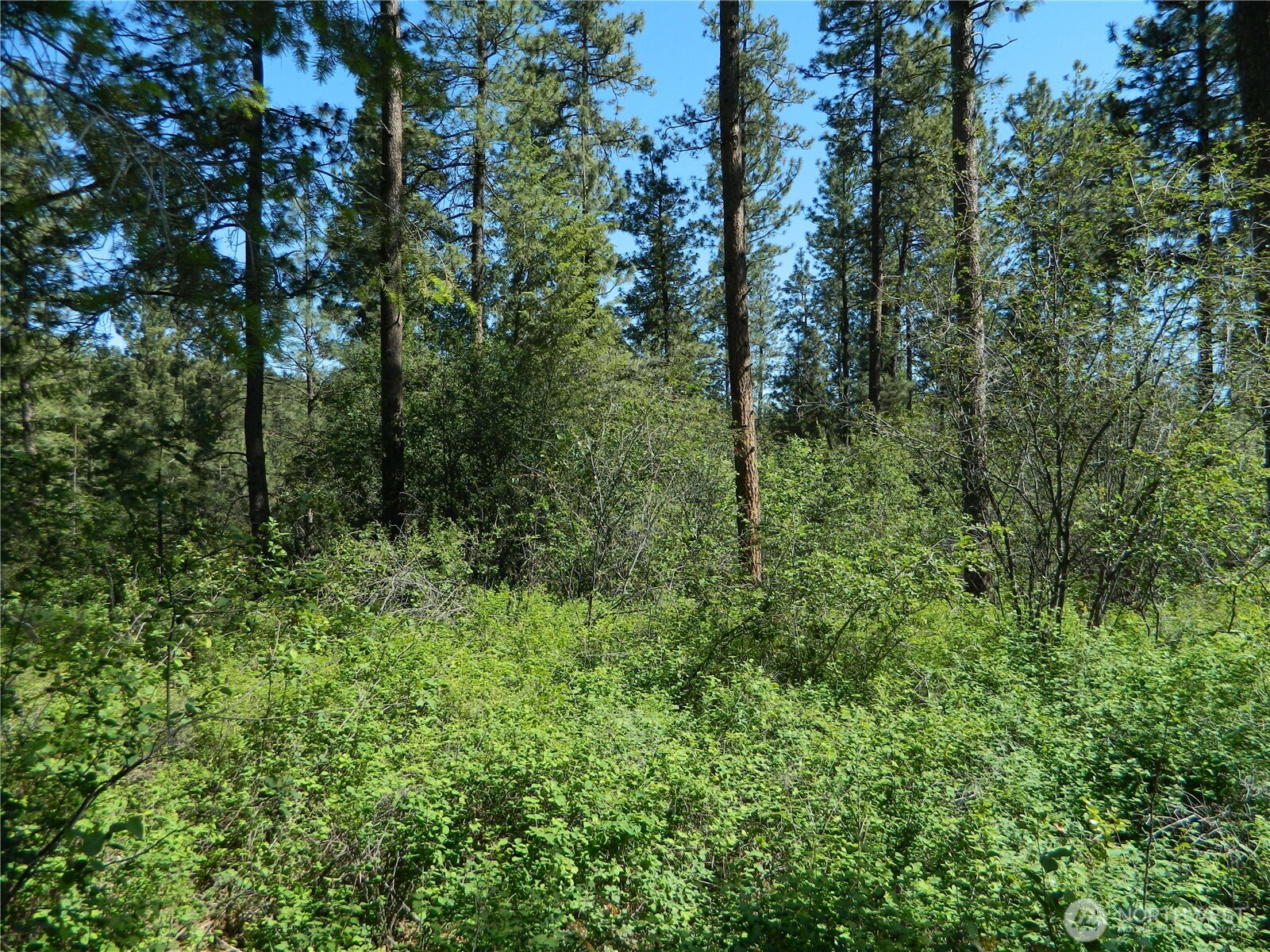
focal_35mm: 25
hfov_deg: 69.4
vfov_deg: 54.9
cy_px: 476
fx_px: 917
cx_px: 635
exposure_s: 1/640
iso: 80
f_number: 3.1
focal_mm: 4.5
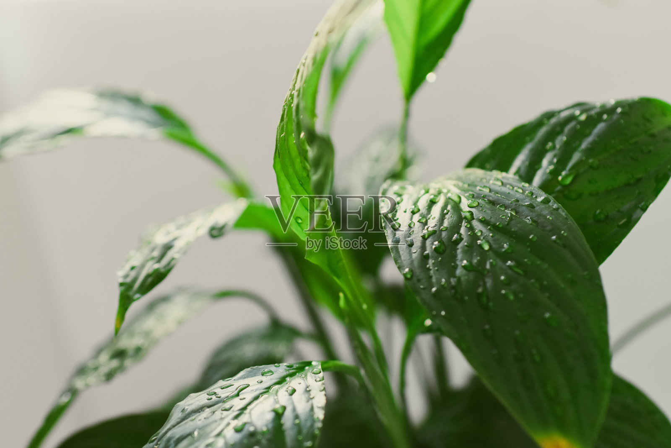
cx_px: 336
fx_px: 979
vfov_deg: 25.8
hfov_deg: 37.8
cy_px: 224
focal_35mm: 52
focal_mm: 35
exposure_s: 1/200
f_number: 2.8
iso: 800
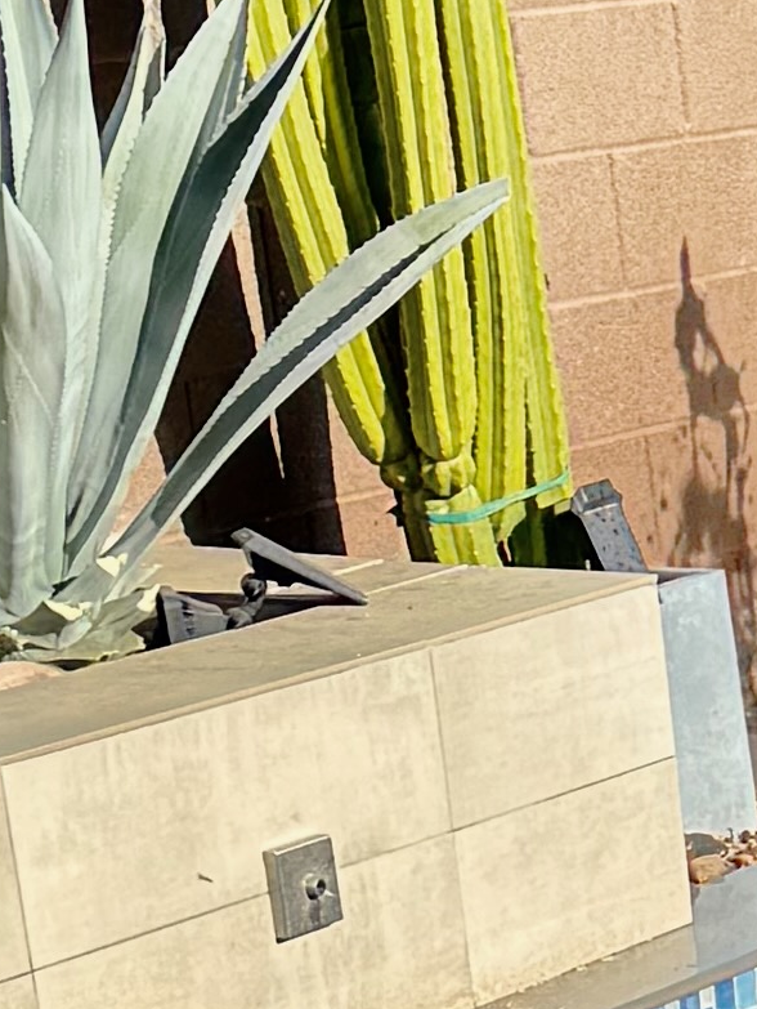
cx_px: 1832
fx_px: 5098
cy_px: 1570
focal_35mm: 175
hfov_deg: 7.9
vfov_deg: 10.8
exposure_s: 1/1488
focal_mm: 6.76
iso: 80
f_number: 1.78
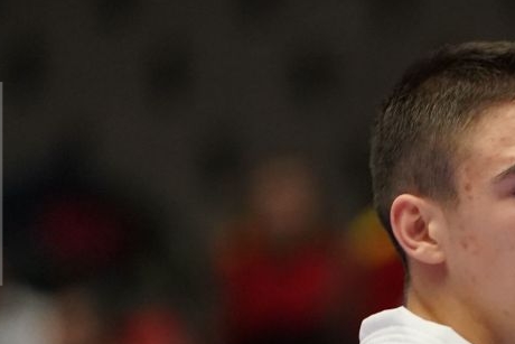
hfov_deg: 2.6
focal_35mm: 782
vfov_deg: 1.8
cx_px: 657
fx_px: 11190
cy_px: 580
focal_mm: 200
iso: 2500
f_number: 2.8
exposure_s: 1/1000
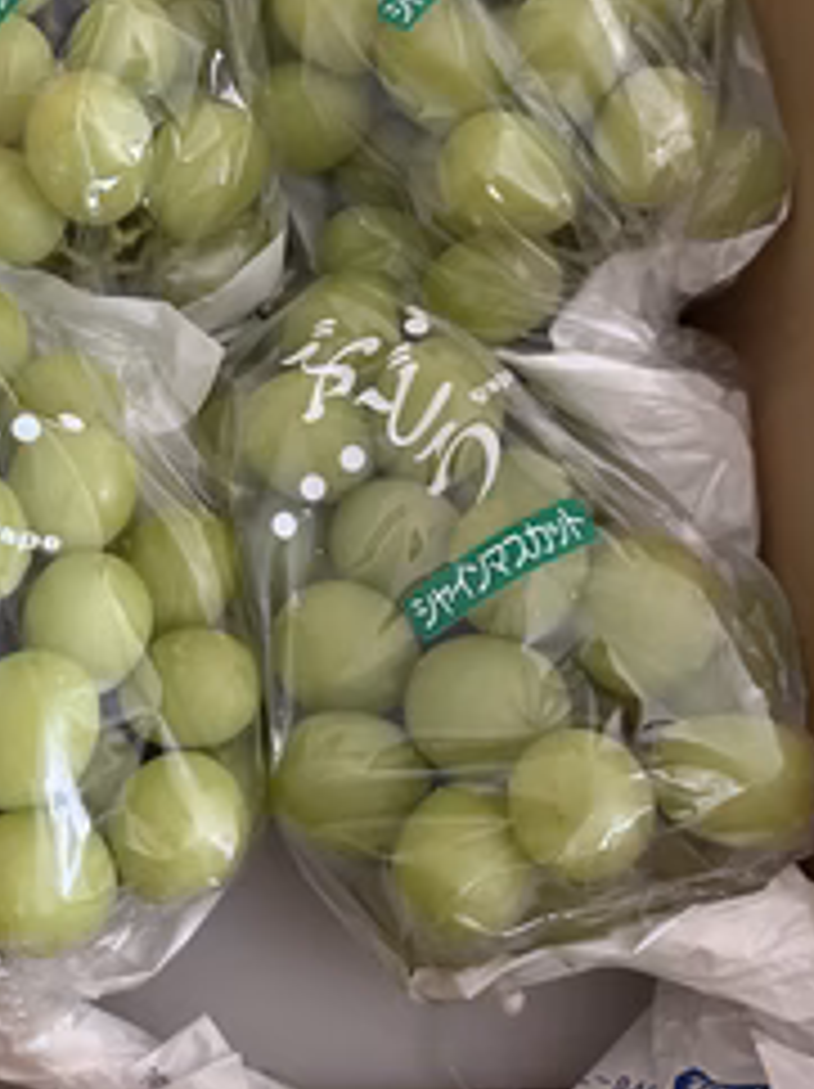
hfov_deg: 33.2
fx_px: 1351
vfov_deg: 43.6
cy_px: 418
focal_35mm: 43
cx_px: 261
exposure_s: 1/41
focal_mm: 5.7
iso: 500
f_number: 1.5
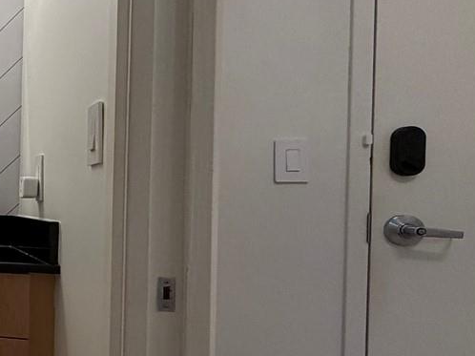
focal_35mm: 45
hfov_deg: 27.2
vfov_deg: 32.1
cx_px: -259
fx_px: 617
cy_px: 196
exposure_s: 1/120
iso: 160
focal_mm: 2.22
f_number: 2.2
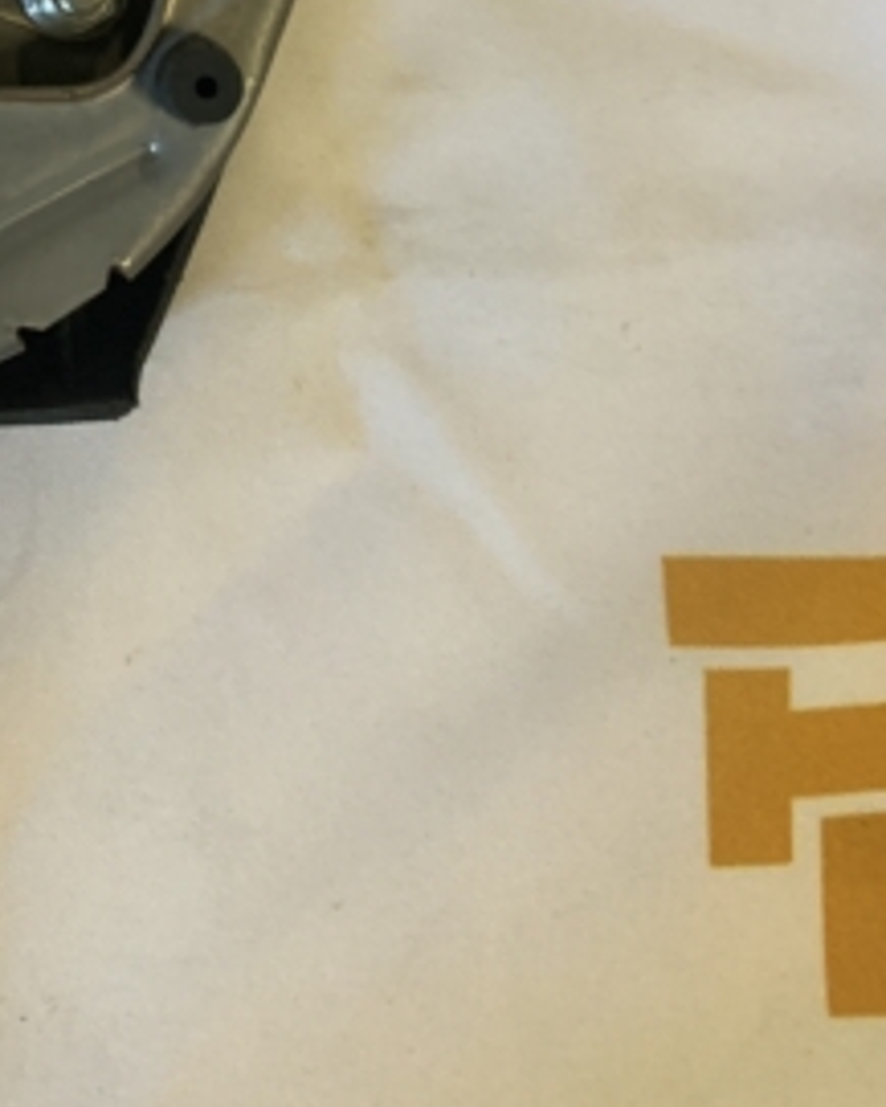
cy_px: -421
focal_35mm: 75
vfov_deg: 22.1
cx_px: -229
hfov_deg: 19.1
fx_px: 2457
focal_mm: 4.25
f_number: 1.8
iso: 250
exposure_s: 1/40
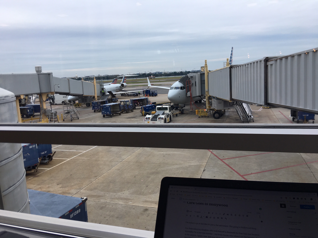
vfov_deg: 48.2
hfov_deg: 61.7
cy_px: 119
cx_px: 159
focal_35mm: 29
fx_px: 266
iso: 25
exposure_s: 1/277
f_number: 2.2
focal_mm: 4.15
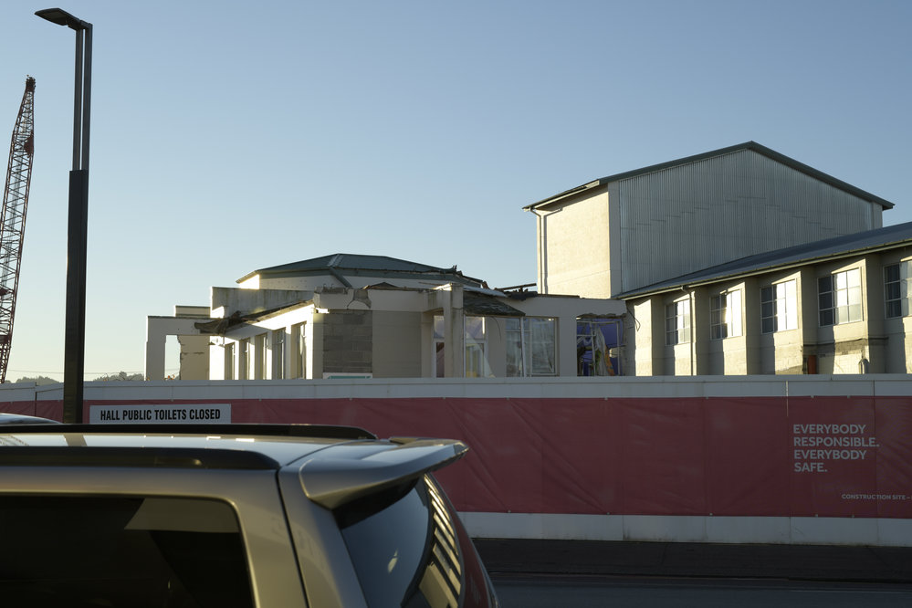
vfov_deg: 27.0
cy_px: 304
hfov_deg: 39.6
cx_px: 456
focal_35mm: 50
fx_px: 1267
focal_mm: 50
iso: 200
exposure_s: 1/400
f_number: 10
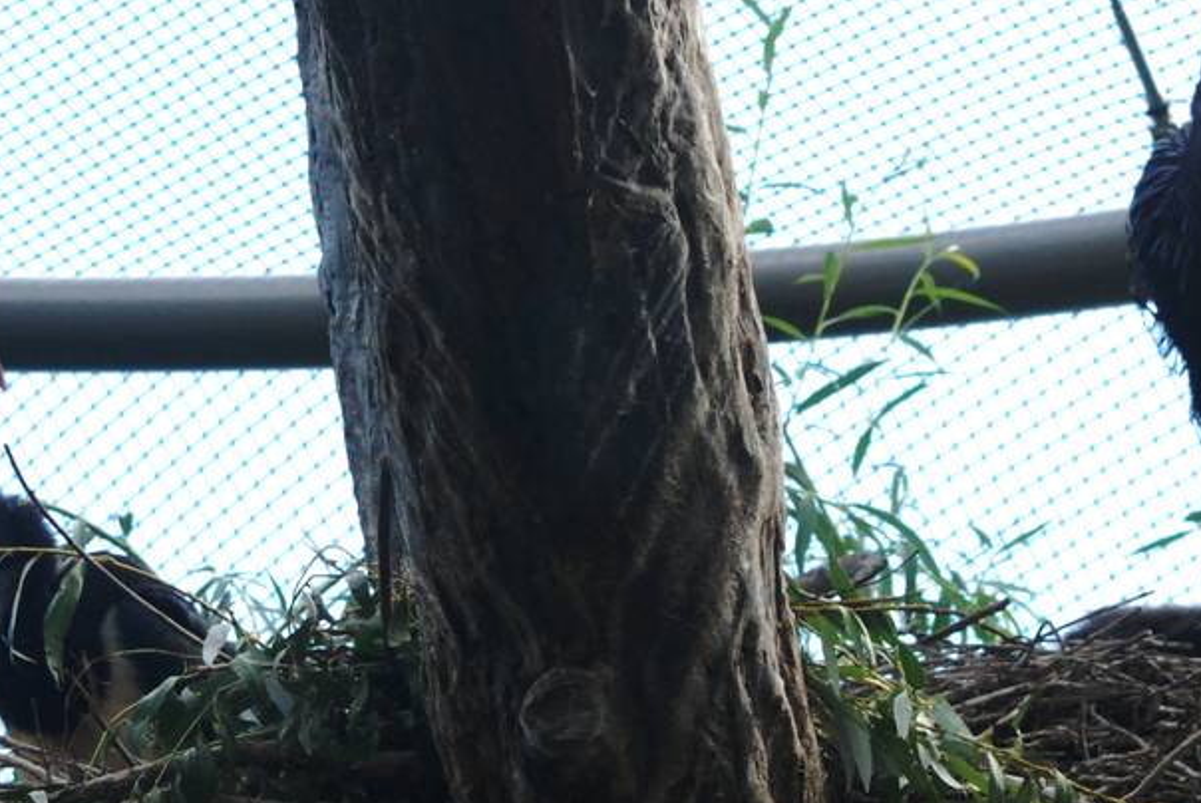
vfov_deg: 4.2
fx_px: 10886
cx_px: 426
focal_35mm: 326
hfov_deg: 6.3
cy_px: 458
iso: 1000
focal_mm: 82
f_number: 10
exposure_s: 1/160
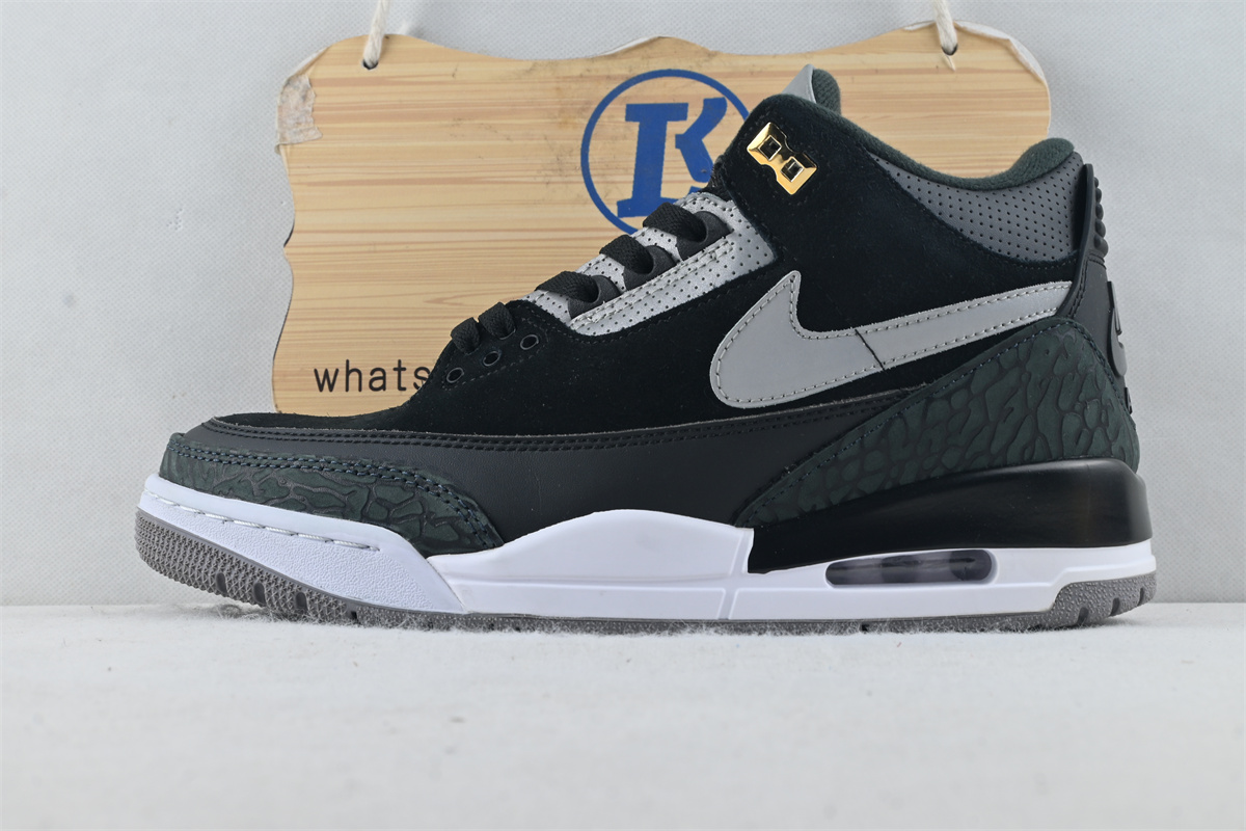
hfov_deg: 41.7
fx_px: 1635
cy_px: 416
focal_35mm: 47
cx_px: 623
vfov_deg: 28.5
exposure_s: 1/15
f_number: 10
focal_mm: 31.5
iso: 100
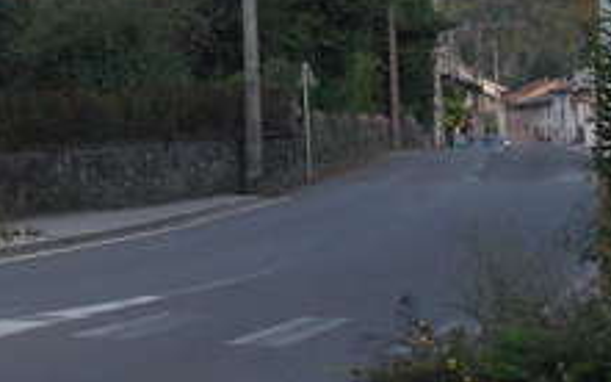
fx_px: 2447
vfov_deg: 8.9
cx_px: -108
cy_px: 55
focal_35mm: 147
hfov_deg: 13.8
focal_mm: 7.2
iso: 80
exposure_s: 1/200
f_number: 3.6
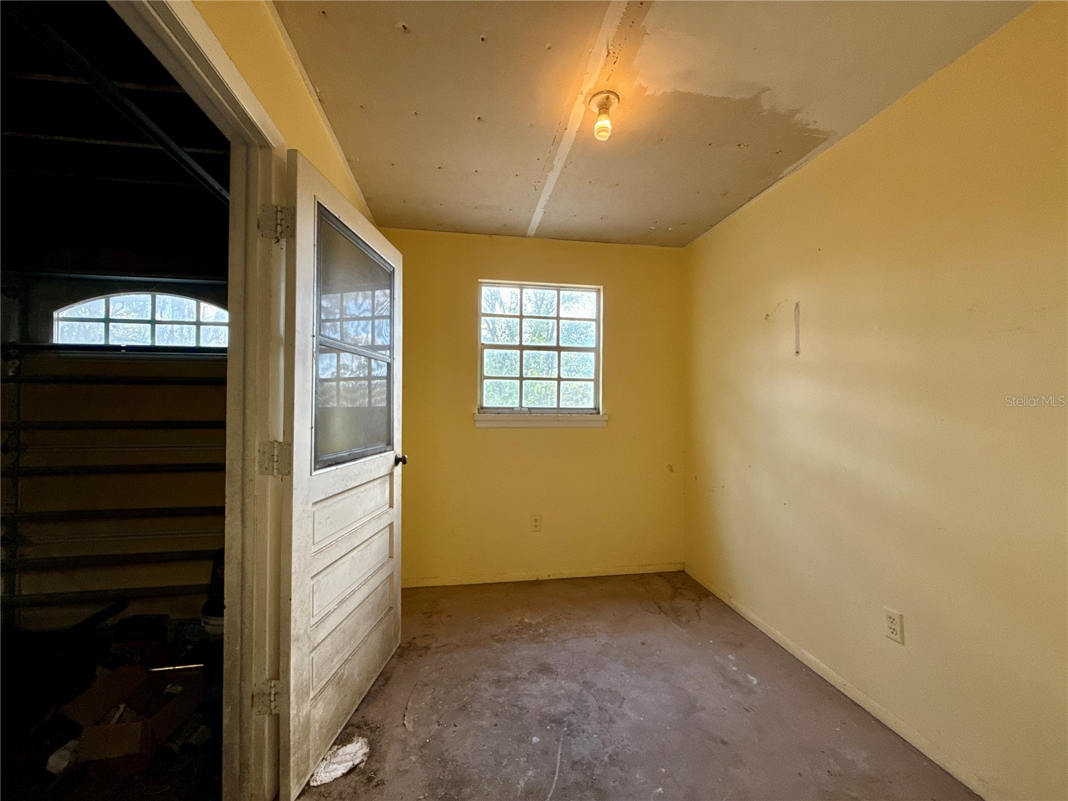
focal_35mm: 14
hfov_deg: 102.1
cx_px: 534
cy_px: 400
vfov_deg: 85.7
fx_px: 432
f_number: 2.2
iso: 250
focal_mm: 2.22
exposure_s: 1/120
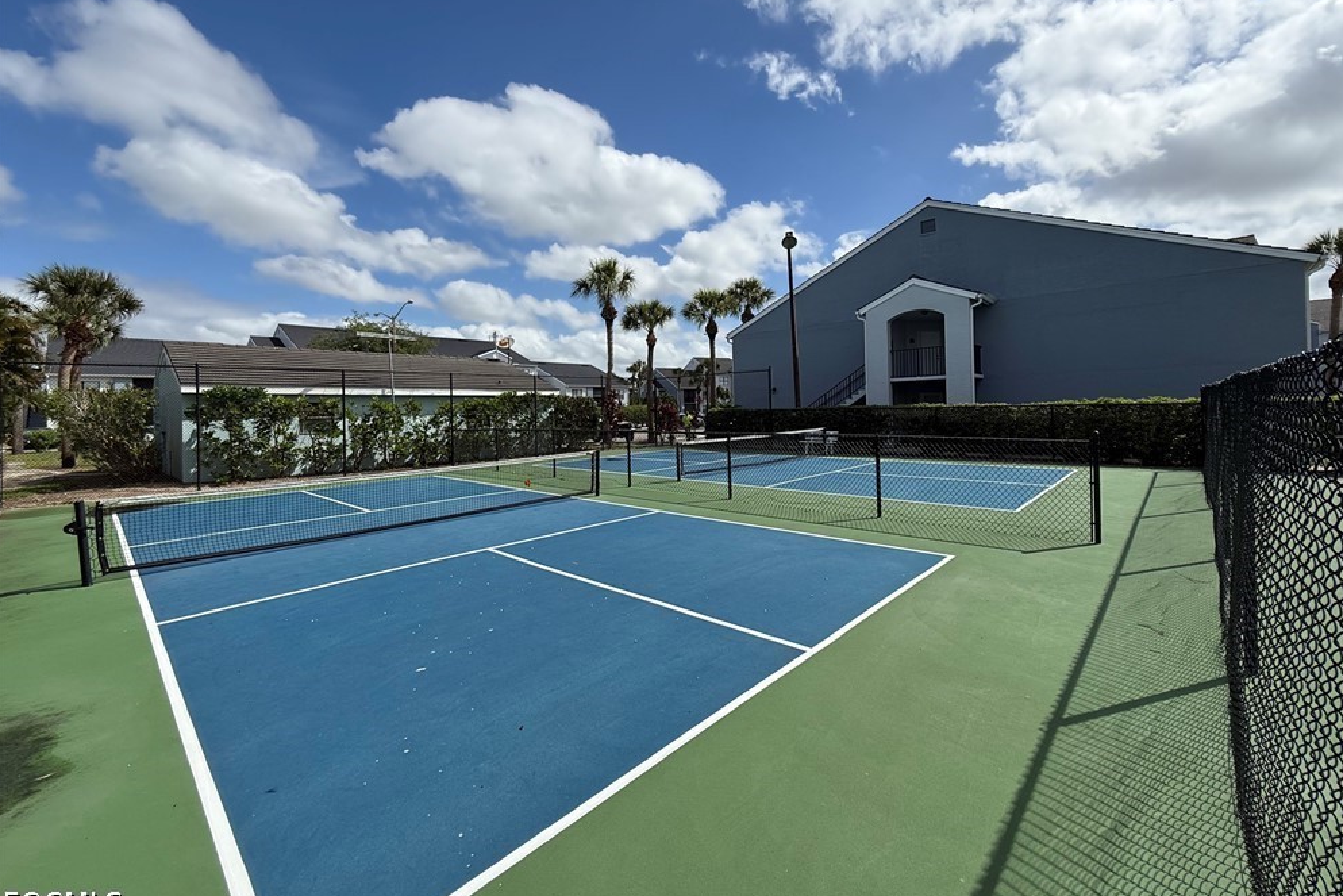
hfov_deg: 100.4
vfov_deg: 77.2
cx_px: 688
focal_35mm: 15
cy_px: 407
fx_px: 560
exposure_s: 1/3460
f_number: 2.2
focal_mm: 2.22
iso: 50
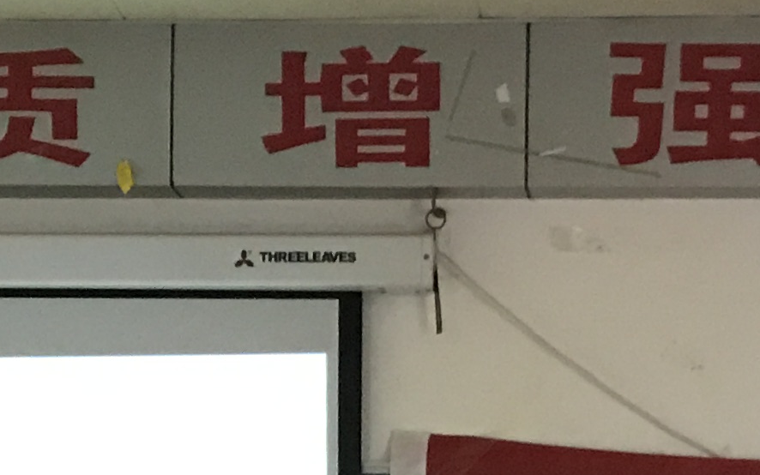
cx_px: 542
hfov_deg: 15.4
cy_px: 999
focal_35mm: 135
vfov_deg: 9.0
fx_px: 2797
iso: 100
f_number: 1.8
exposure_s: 1/17
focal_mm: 3.99
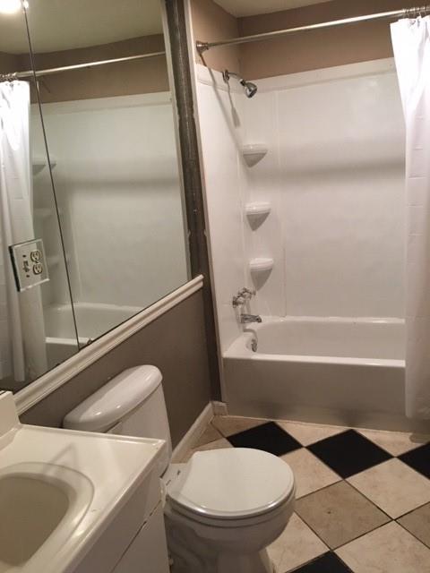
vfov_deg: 61.7
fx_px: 480
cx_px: 215
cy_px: 286
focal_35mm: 29
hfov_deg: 48.2
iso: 100
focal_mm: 4.15
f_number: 2.2
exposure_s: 1/10
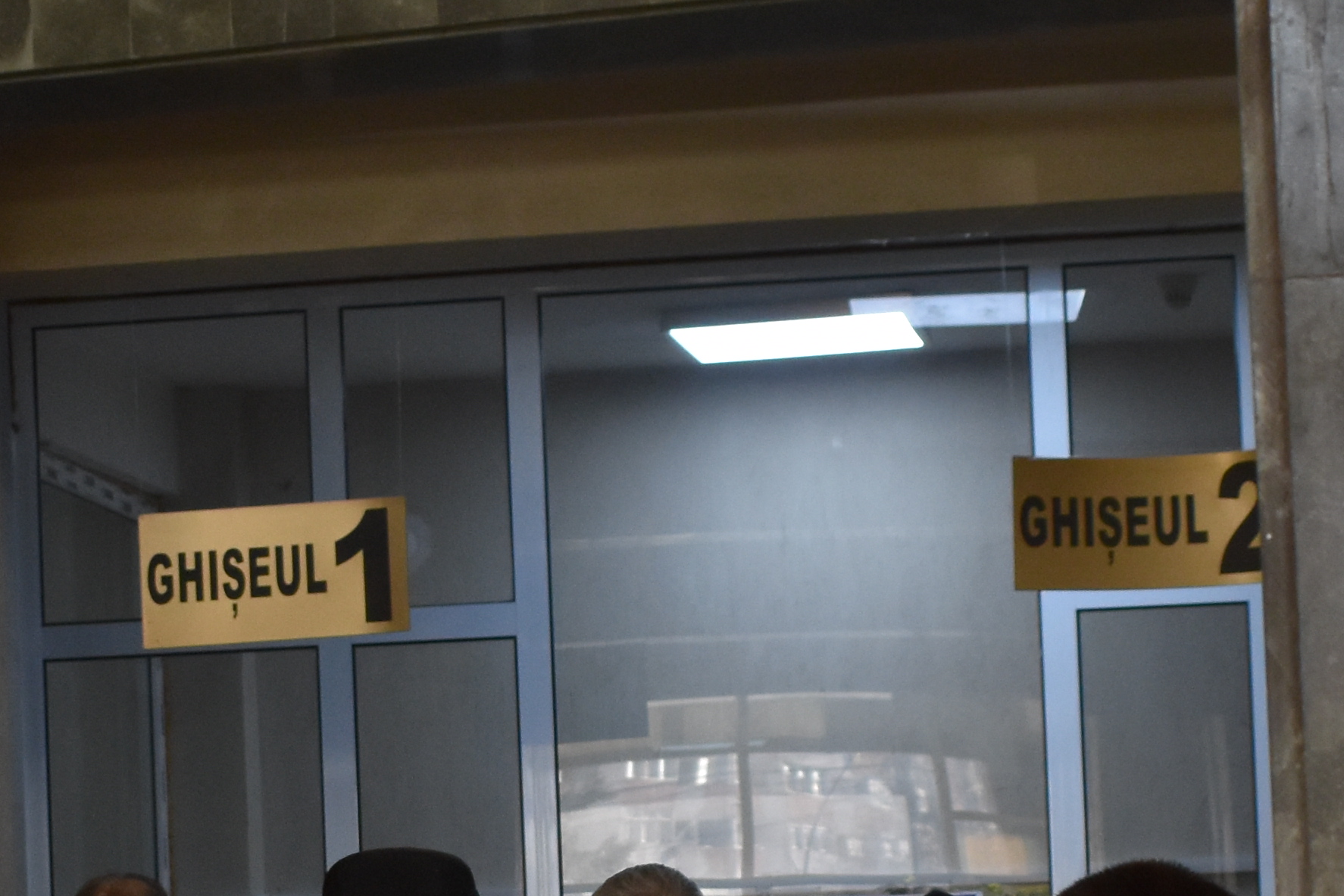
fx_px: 4357
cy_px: 991
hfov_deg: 17.5
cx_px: 606
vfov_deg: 11.6
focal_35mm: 117
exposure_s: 1/200
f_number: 3.8
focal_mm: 23
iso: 800
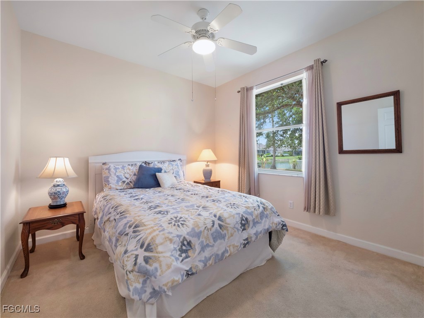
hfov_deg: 102.1
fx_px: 171
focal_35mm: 14
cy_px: 159
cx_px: 212
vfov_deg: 85.7
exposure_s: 1/3
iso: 200
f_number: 7.1
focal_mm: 7
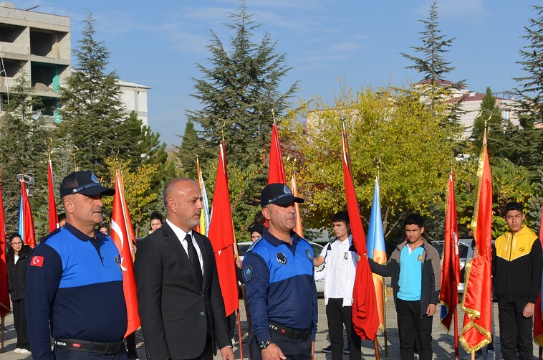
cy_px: 333
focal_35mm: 89
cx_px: 233
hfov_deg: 22.9
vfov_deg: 15.1
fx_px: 1340
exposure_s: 1/320
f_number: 8
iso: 100
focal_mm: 30
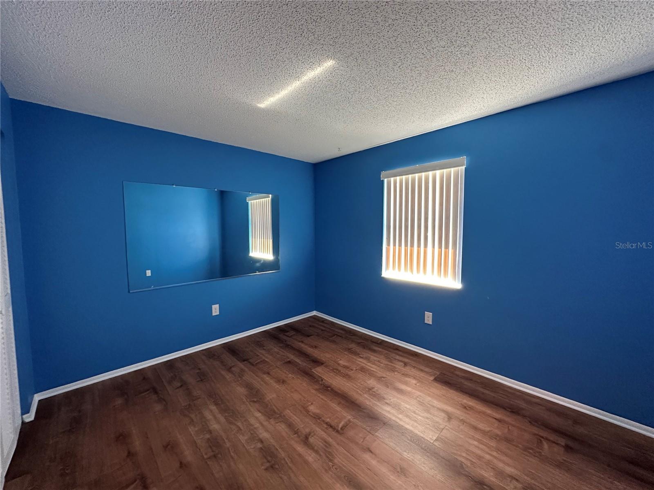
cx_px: 327
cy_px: 245
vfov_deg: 85.7
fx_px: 265
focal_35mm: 14
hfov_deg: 102.1
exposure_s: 1/60
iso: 500
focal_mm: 2.22
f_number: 2.2
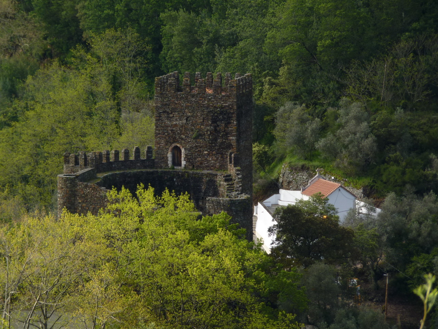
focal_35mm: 255
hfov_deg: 7.8
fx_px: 3227
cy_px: 164
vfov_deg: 5.8
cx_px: 219
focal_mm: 45.4
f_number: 4
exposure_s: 1/160
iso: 80
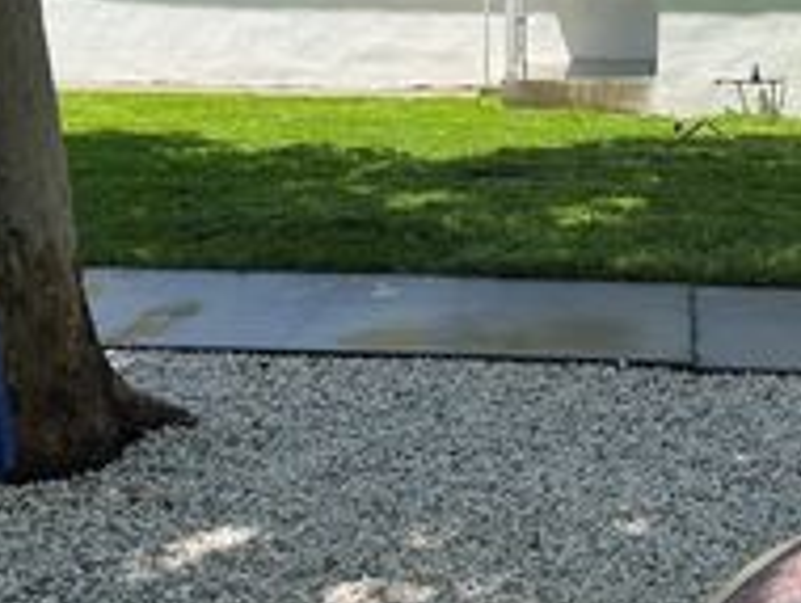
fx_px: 1460
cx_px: 582
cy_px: 129
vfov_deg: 23.0
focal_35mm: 63
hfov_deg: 30.3
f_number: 1.78
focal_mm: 6.76
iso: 80
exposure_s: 1/2415
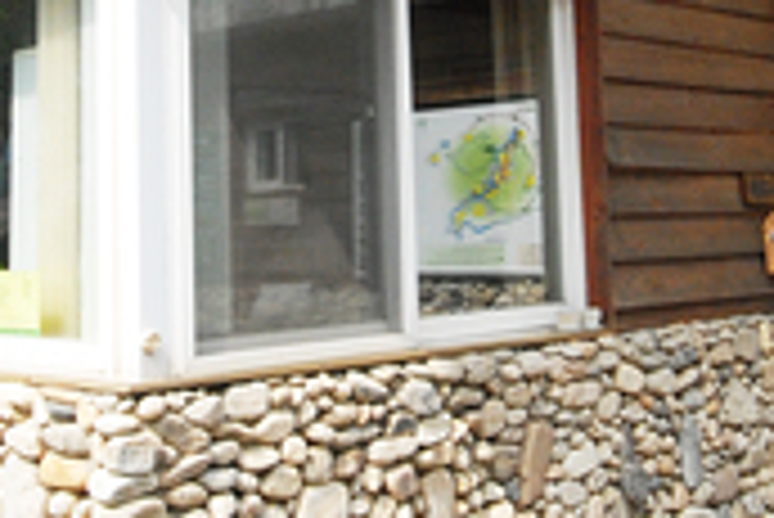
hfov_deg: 32.8
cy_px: -27
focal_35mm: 61
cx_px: 326
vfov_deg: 21.4
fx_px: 1313
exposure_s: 1/400
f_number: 10
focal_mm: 10
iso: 640
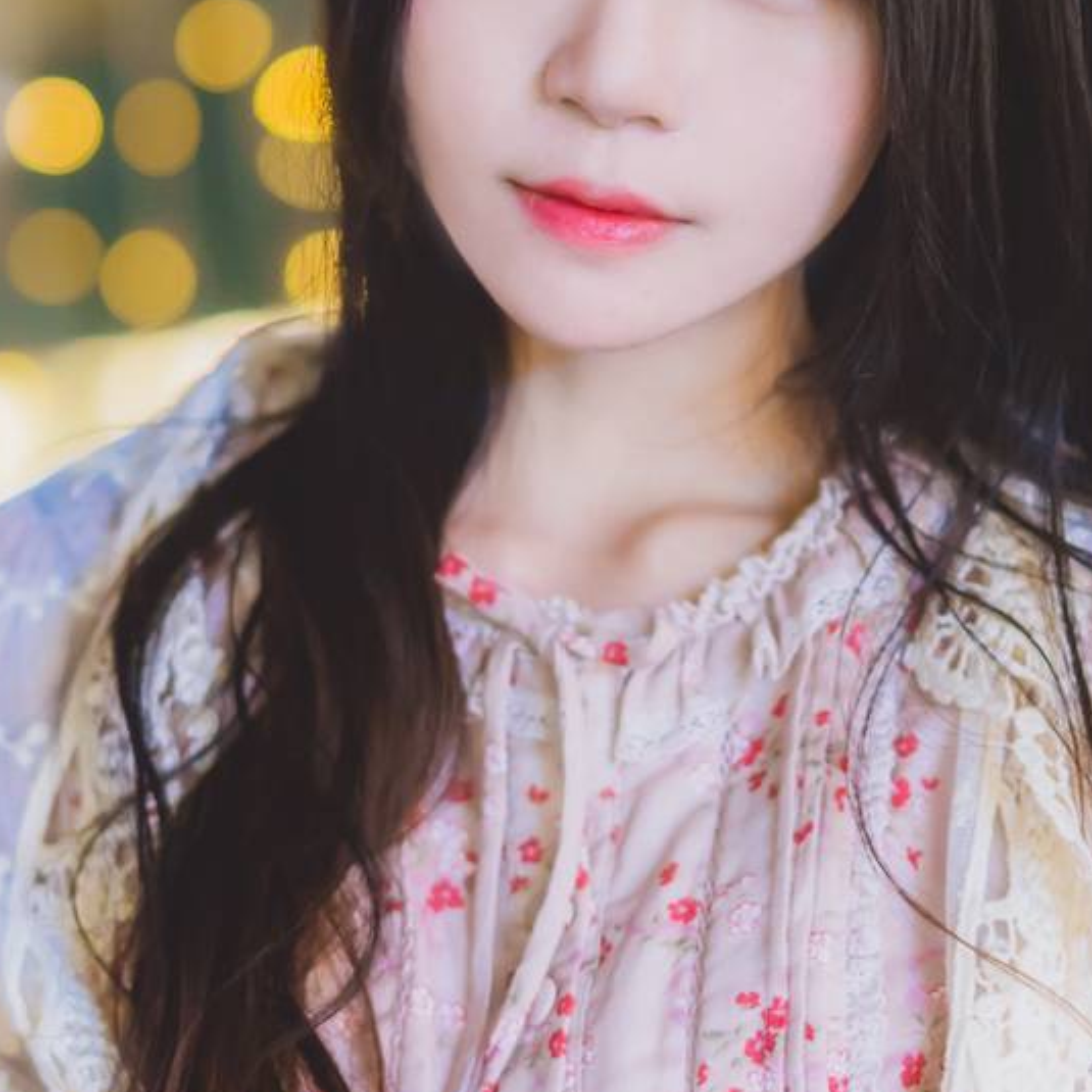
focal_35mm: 143
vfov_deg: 12.2
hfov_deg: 12.2
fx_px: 5104
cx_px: 549
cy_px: 542
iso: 1600
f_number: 1.4
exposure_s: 1/100
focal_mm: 50
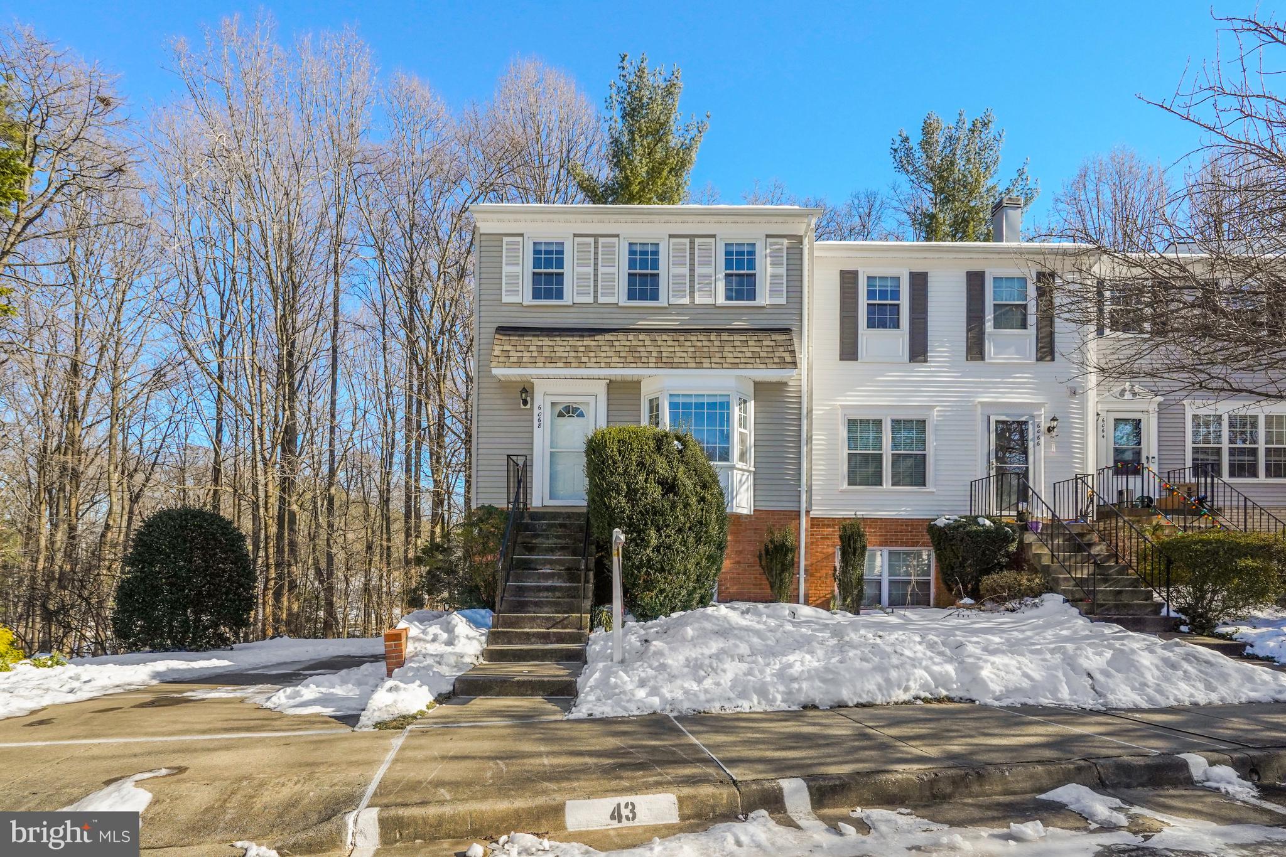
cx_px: 643
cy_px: 428
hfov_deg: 96.7
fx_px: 571
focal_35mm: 16
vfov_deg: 73.7
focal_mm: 16
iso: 1250
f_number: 8
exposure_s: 1/2000
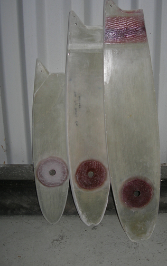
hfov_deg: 25.3
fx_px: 371
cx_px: 107
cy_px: 130
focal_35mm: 51
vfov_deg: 39.6
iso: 64
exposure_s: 1/60.1
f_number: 2.8
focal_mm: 7.8
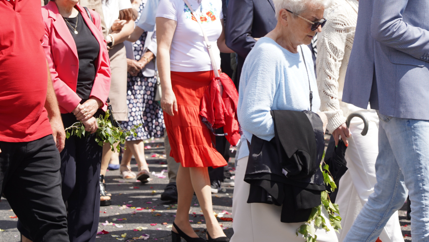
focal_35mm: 153
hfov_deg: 14.0
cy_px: 37
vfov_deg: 7.9
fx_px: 1741
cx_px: 216
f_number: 6.3
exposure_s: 1/250
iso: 100
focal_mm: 101
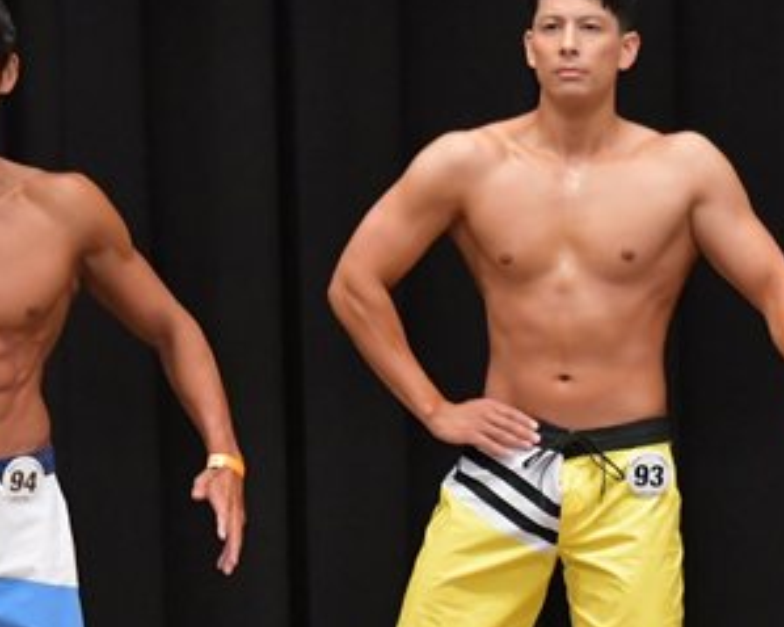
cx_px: 484
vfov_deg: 2.9
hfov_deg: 3.7
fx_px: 12224
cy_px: 493
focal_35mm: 527
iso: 6400
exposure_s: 1/400
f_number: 5.6
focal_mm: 145
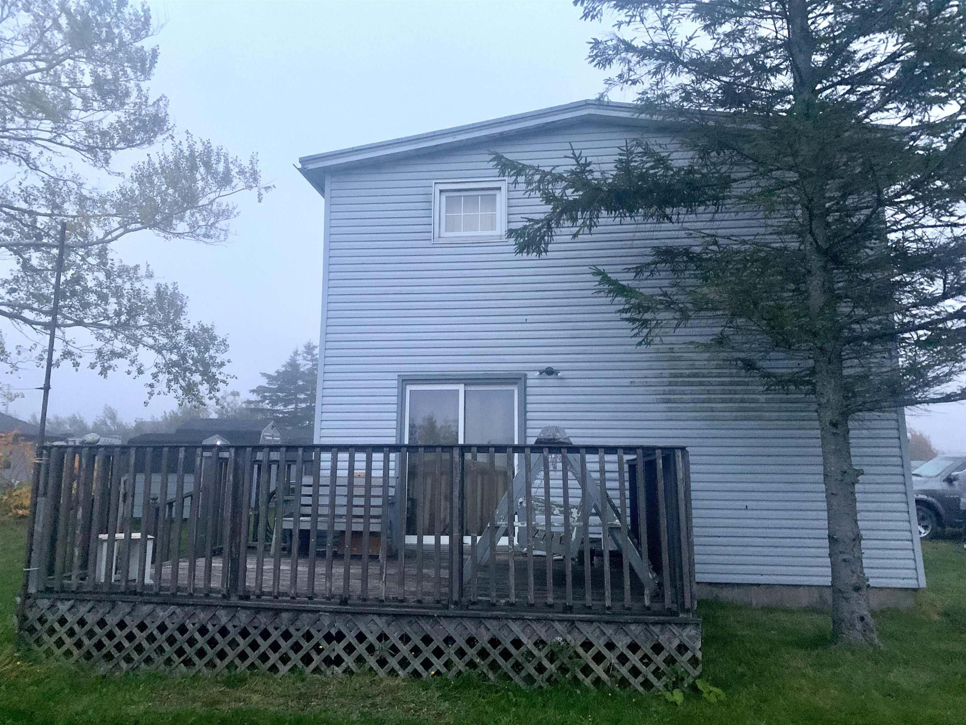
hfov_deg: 67.3
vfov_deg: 53.1
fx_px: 726
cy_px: 362
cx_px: 483
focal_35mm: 26
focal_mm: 4.25
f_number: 1.8
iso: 800
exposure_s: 1/30
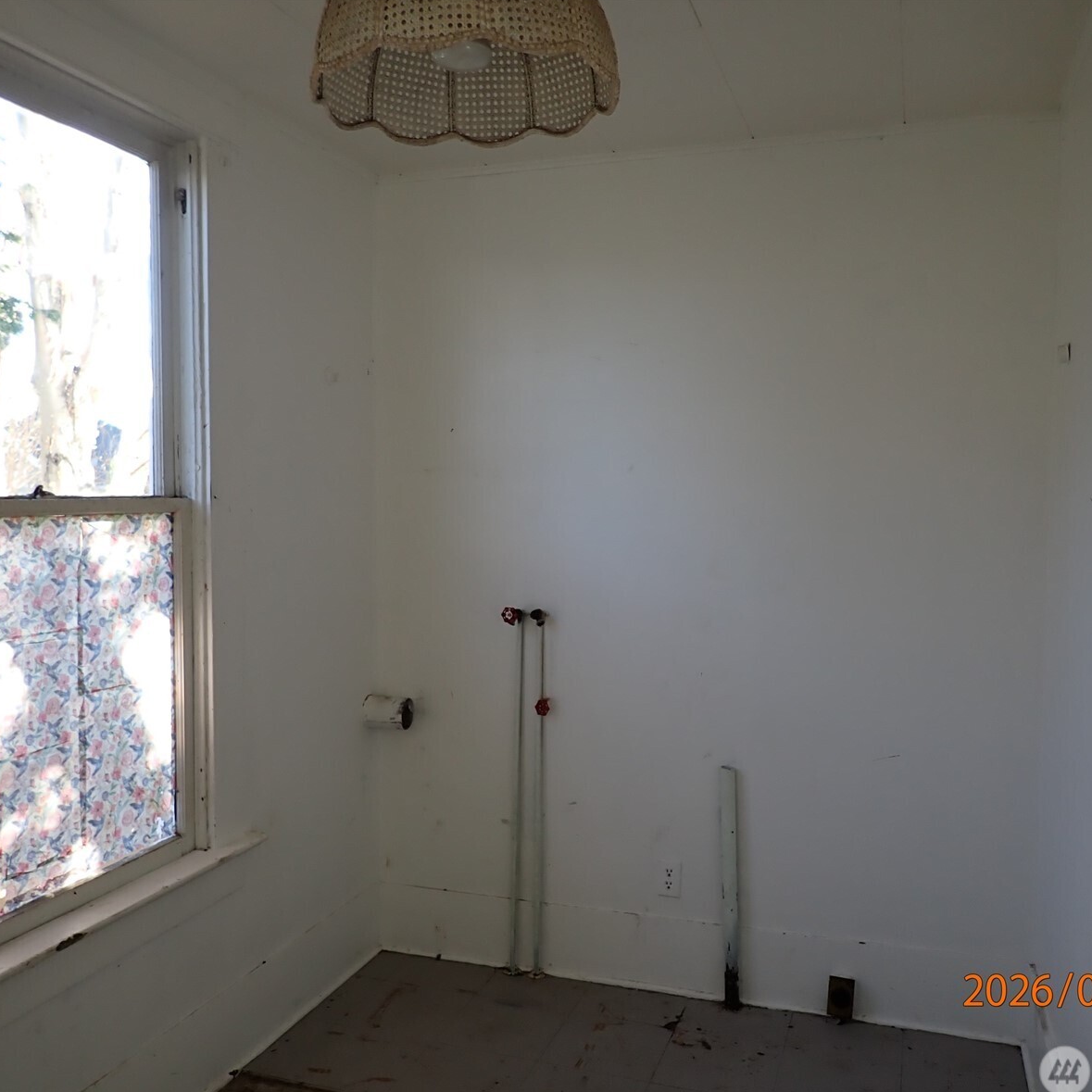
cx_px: 539
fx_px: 1071
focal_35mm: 30
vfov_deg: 54.0
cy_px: 553
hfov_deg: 54.0
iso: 100
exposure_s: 1/125
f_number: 2
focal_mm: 4.5
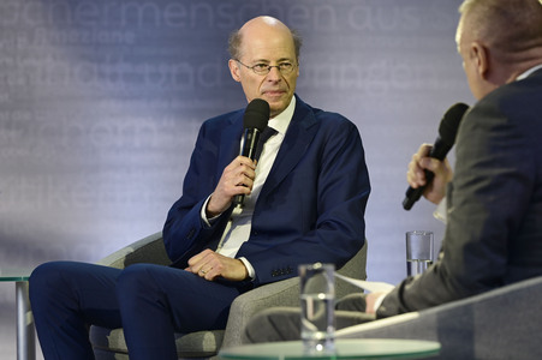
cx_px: 271
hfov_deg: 12.1
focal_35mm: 170
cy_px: 180
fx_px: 2557
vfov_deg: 8.1
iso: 200
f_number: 4.5
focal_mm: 170
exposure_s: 1/400
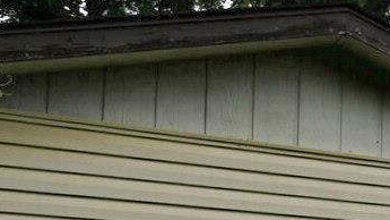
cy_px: 342
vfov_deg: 13.3
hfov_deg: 13.9
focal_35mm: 85
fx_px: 879
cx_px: 1003
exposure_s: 1/250
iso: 160
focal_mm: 14
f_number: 8
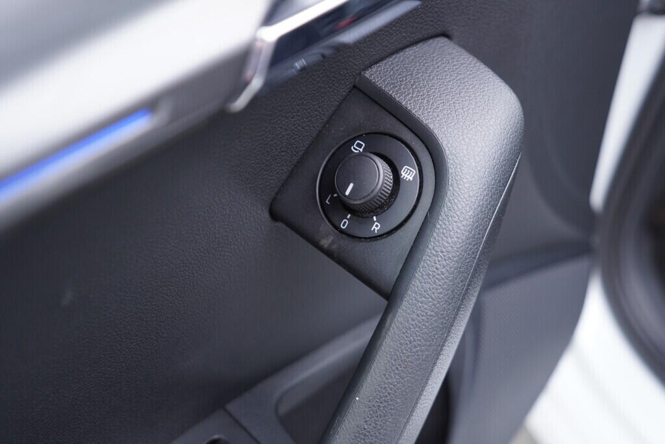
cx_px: 332
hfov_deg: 53.1
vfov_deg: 36.9
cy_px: 222
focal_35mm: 36
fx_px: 665
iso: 320
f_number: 2.8
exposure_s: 1/40
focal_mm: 24
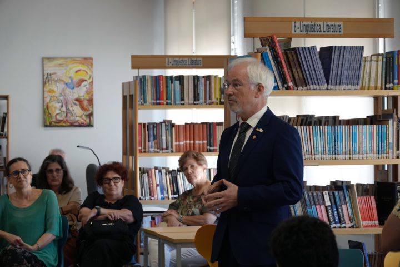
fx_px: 1500
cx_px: 200
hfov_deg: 15.2
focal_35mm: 135
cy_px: 134
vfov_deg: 10.2
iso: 500
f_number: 4
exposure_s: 1/160
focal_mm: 49.51
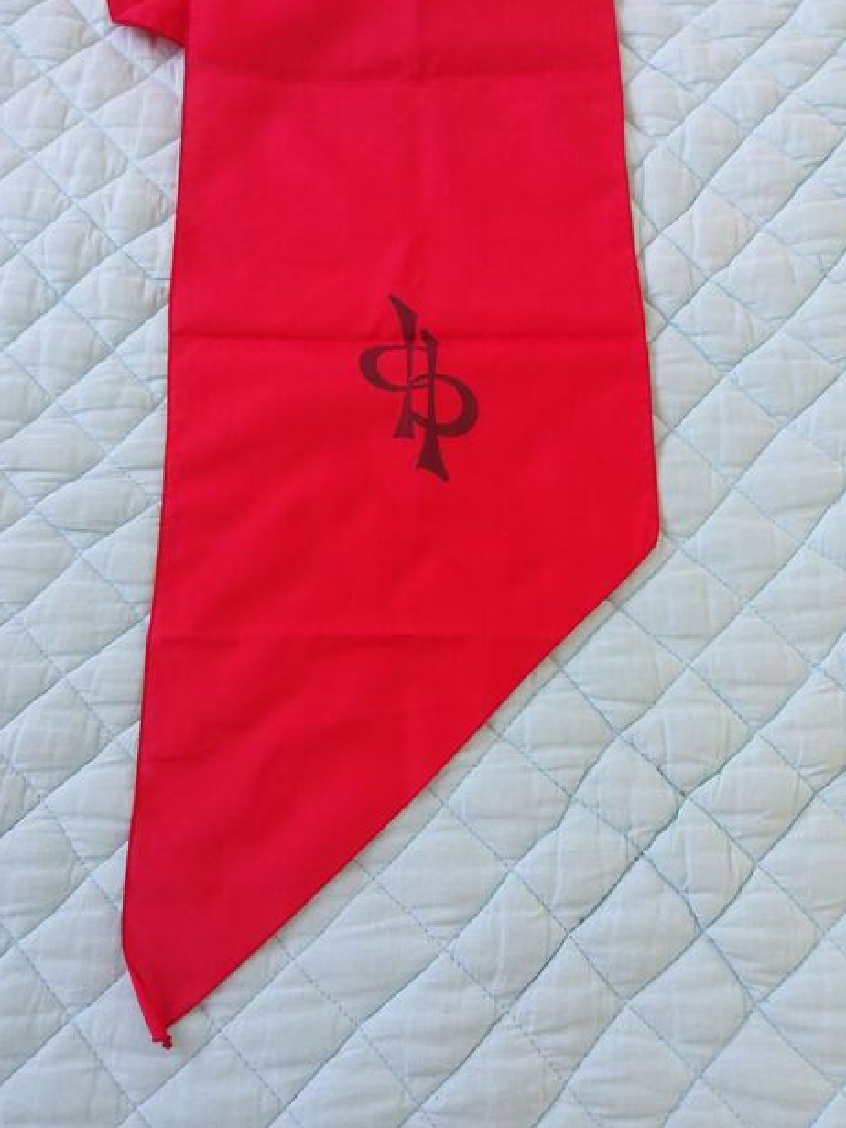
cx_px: 421
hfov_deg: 51.4
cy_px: 577
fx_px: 880
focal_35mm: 27
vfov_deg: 65.3
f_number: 2
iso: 80
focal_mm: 3.08
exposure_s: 1/50
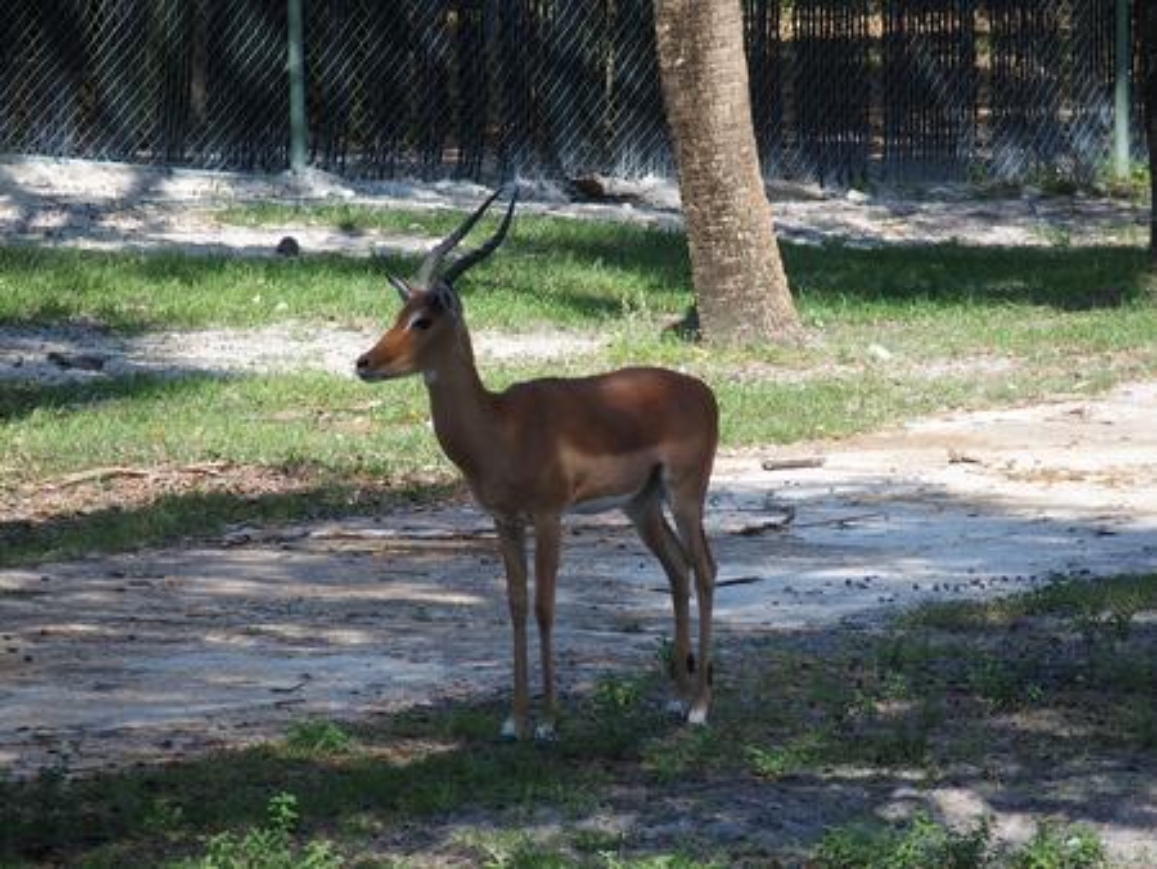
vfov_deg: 5.0
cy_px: 434
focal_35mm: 300
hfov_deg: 6.6
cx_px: 578
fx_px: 10033
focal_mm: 64.3
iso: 100
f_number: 3.2
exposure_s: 1/640
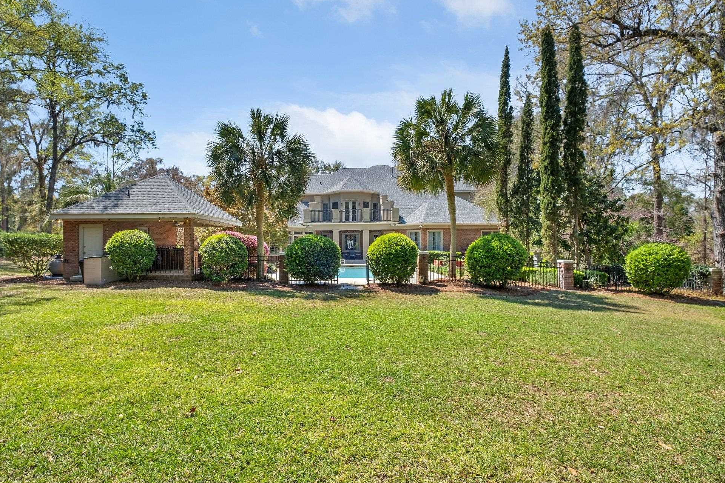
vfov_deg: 73.7
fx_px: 322
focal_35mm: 16
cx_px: 341
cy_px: 242
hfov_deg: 96.6
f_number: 8
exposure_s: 1/340
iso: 250
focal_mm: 10
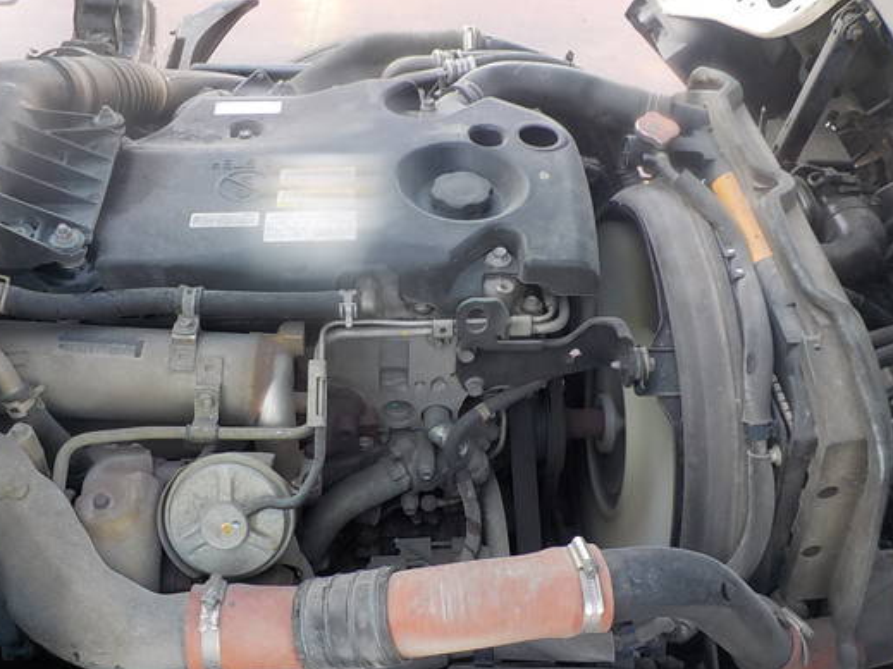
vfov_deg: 38.6
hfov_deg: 50.1
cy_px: 344
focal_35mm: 37
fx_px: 954
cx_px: 415
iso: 125
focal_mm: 4.1
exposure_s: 1/40
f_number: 3.3
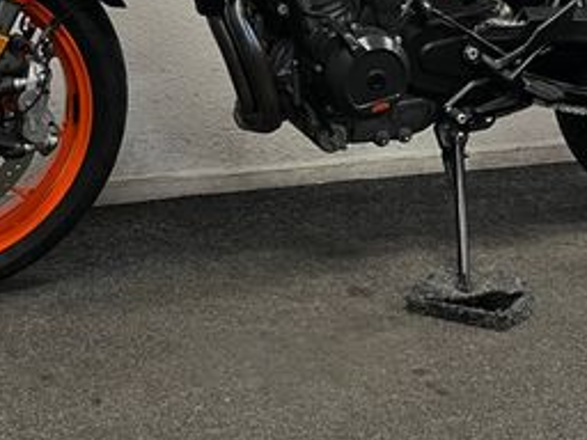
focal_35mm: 65
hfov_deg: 29.8
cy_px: -71
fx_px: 1102
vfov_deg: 21.2
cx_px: 257
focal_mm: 5.1
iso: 80
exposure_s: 1/50
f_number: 1.6
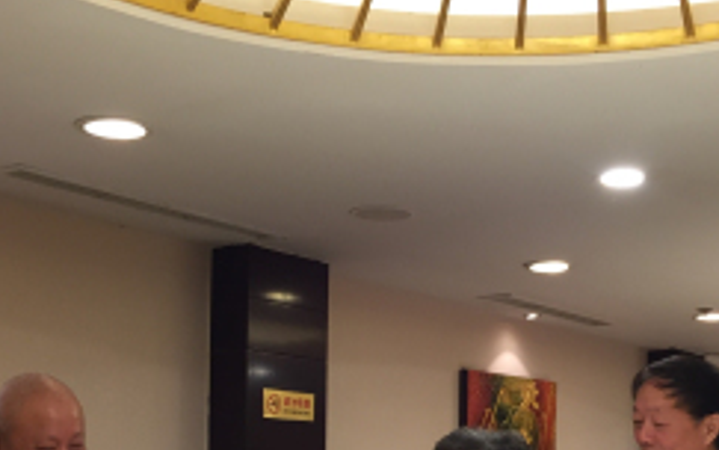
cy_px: 488
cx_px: 377
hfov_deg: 34.0
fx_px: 1176
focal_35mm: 60
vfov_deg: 20.7
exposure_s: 1/33
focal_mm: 4.15
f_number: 2.2
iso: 100
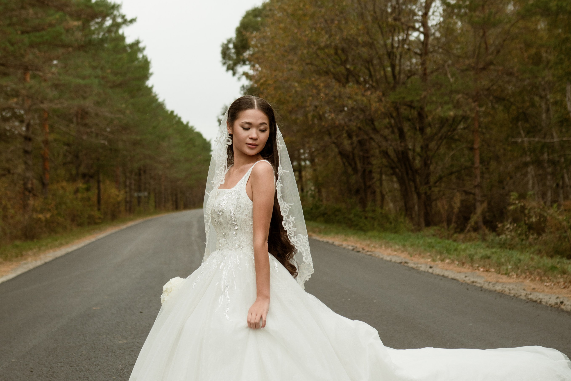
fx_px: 841
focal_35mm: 53
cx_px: 284
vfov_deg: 25.5
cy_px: 179
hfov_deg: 37.5
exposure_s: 1/3200
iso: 640
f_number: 2.5
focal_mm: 35
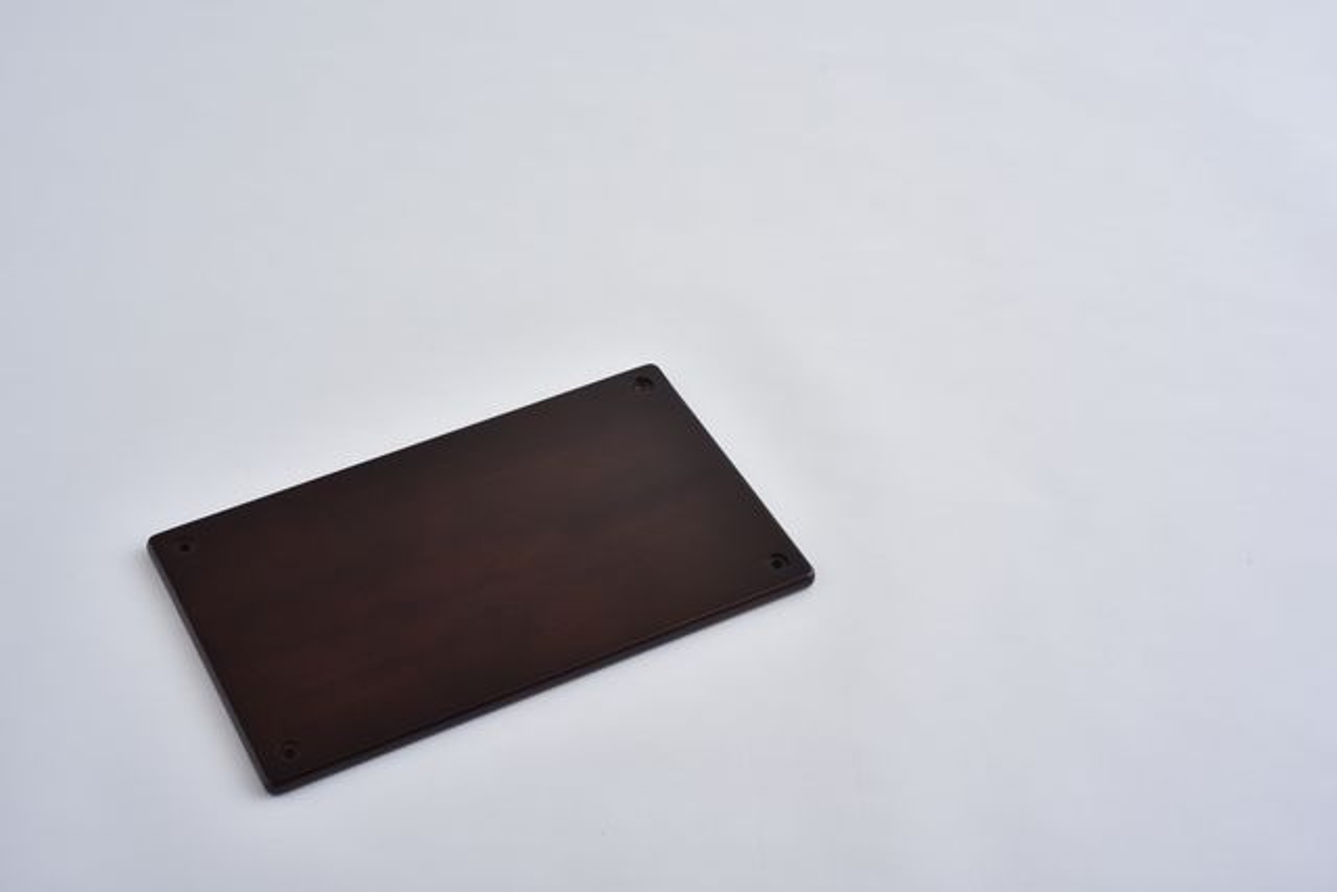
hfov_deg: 33.4
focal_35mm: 60
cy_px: 446
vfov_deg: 22.6
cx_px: 668
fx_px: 2229
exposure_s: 1/125
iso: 200
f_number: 16
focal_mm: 60
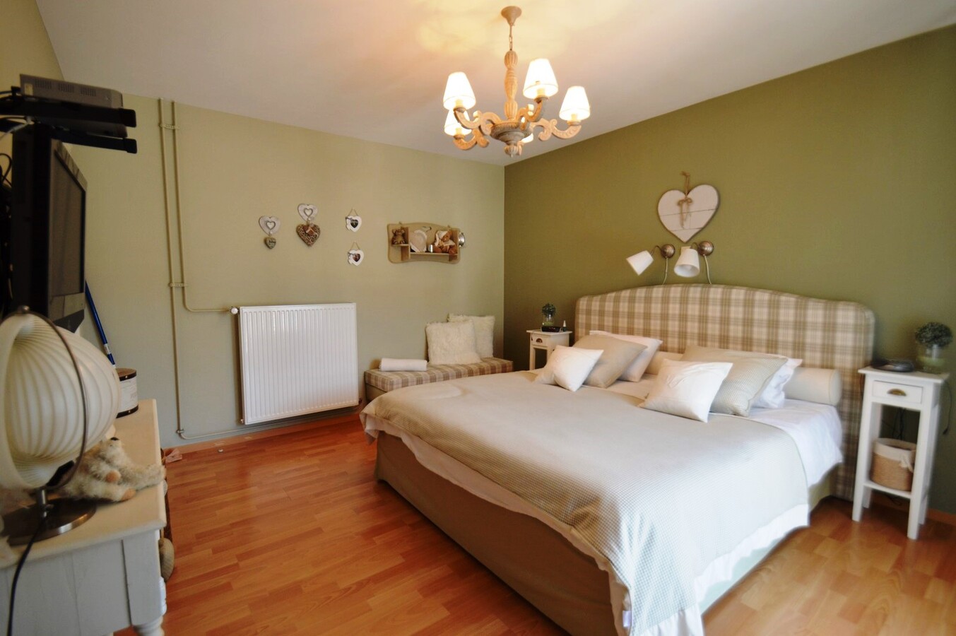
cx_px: 478
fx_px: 438
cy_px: 318
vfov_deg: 72.0
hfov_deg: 95.0
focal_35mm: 16
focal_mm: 11
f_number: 4.5
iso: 400
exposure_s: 1/80
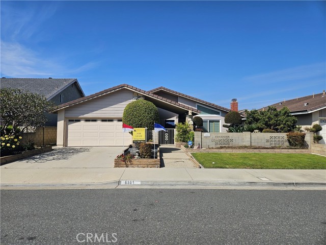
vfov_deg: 58.9
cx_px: 163
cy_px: 122
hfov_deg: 73.9
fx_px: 217
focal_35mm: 23
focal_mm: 5.4
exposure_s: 1/2913
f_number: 1.8
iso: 25
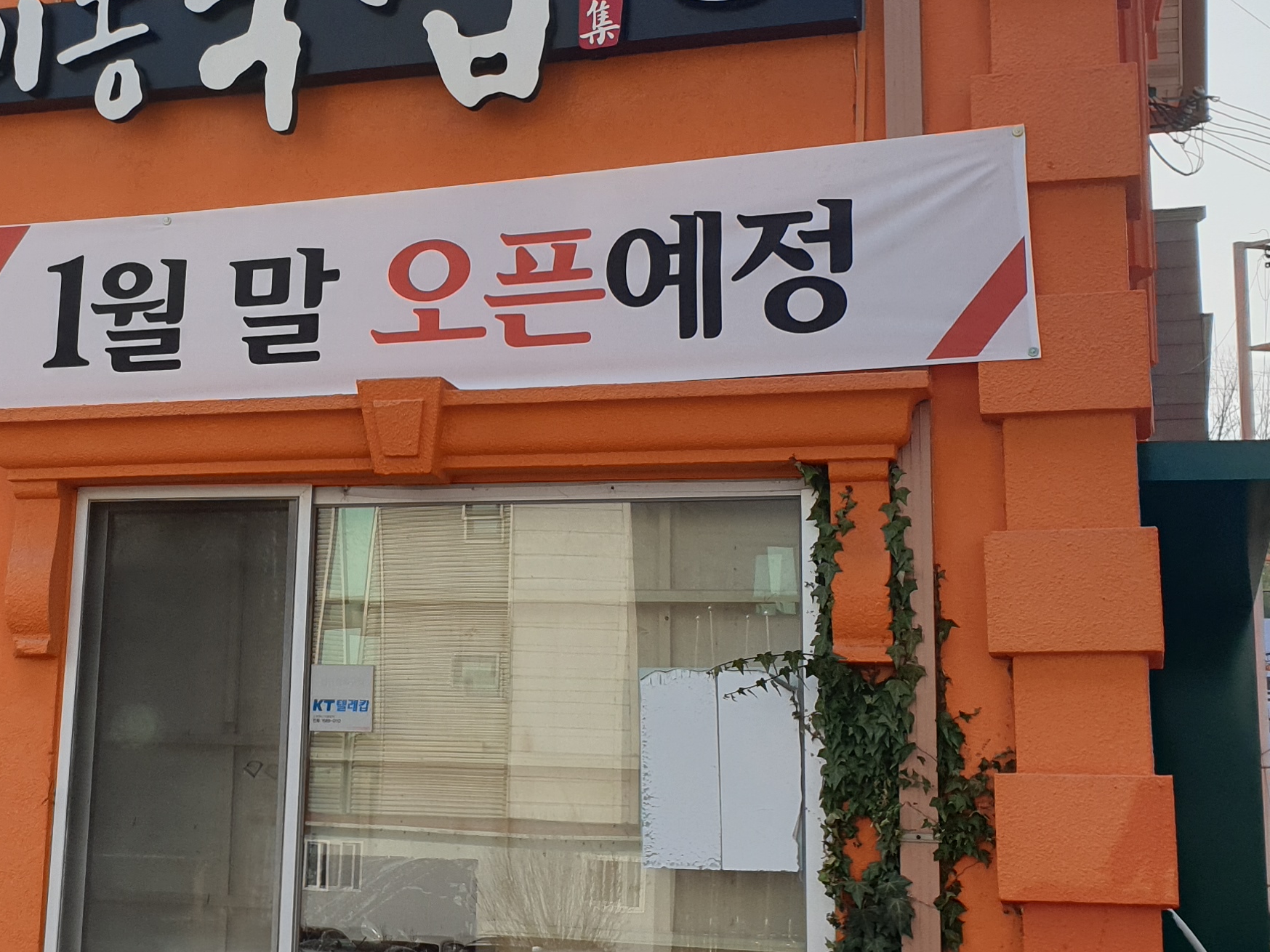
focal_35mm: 60
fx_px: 2201
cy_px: 427
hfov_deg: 31.3
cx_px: 239
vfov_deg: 24.4
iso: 50
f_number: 2.4
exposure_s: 1/1567
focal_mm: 4.3
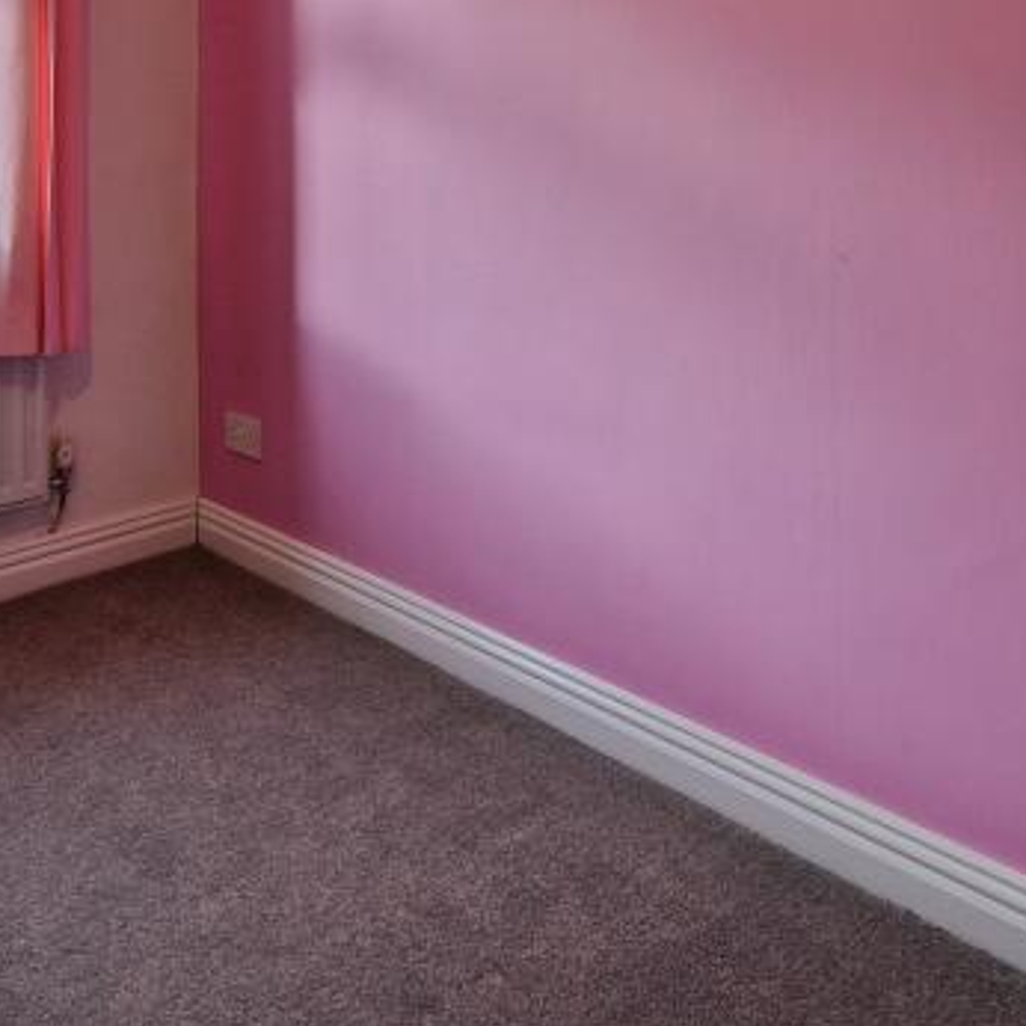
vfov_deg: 43.5
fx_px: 1140
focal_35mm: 34
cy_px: 68
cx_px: 522
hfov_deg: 48.4
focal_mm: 2.2
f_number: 2.2
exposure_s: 1/50
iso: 125
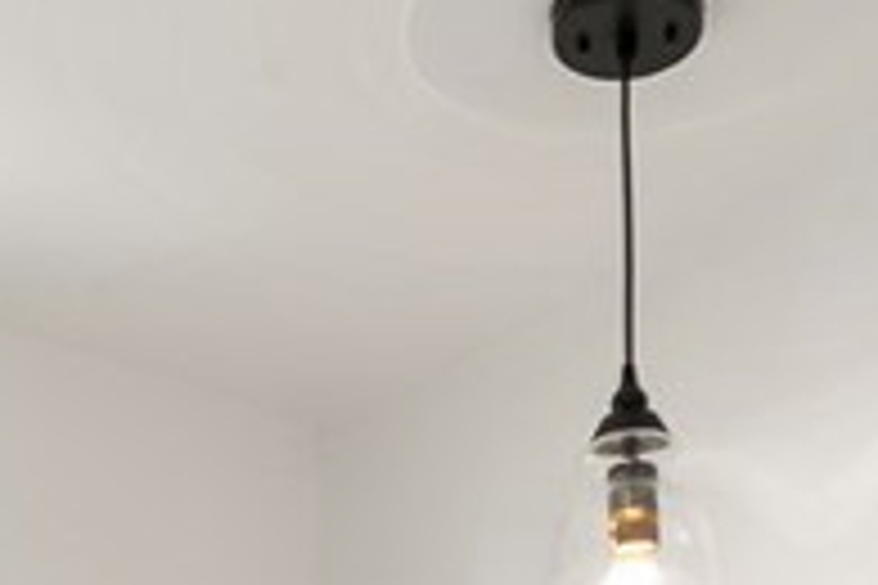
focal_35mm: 84
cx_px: 261
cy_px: 1307
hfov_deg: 24.0
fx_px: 2049
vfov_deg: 13.1
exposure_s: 1/15
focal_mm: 16
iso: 500
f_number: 9
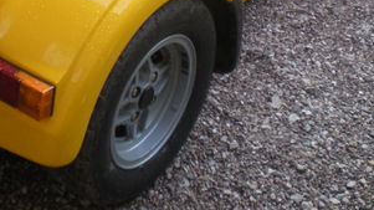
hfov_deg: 23.9
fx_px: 872
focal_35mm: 88
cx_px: 80
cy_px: -78
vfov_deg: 13.2
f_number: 3.1
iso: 122
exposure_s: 1/70
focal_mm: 6.3
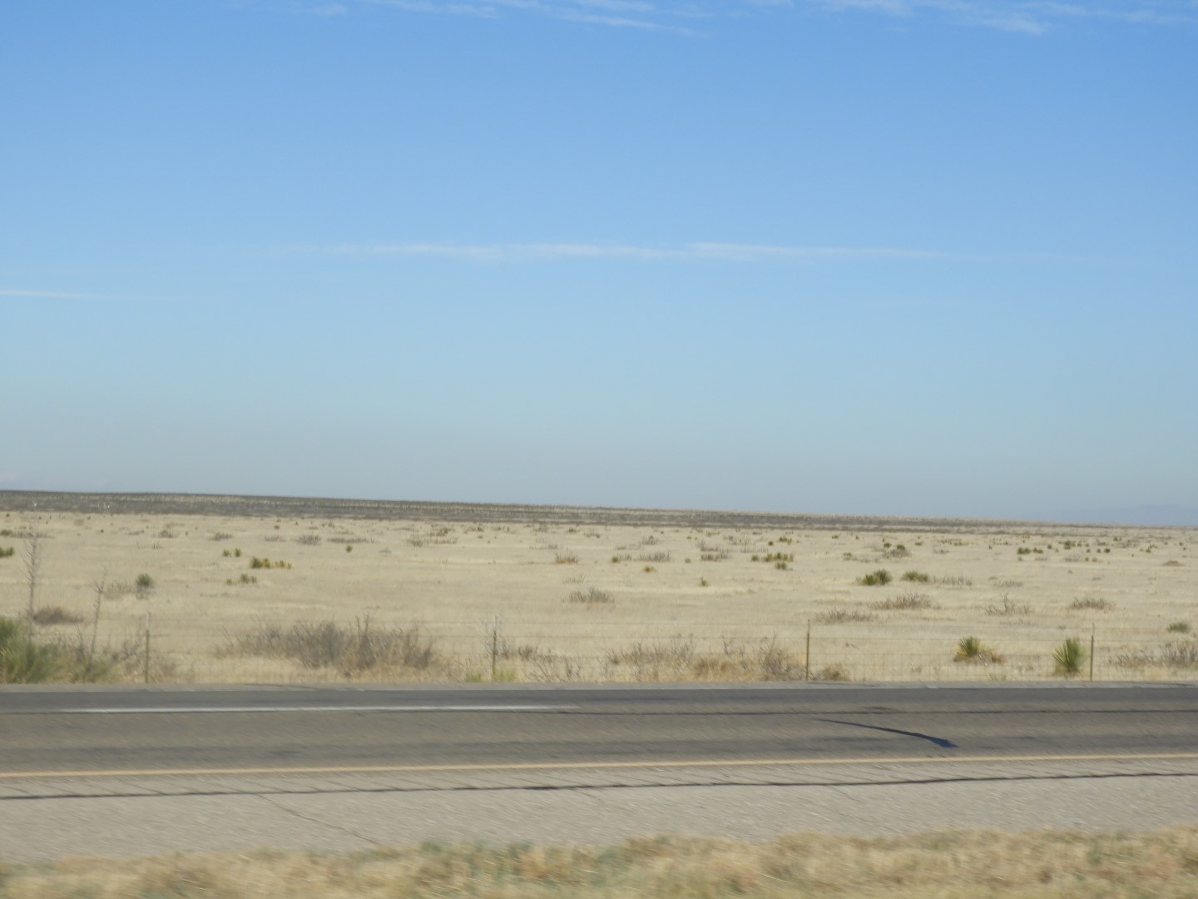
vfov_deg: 14.1
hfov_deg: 18.7
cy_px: 450
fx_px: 3634
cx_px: 599
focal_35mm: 105
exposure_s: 1/800
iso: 100
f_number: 4.8
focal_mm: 18.8
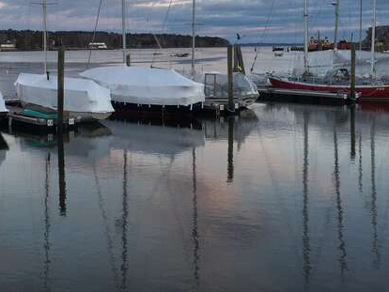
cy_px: 70
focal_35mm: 56
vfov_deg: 25.8
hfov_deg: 33.6
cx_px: 92
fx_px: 630
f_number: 2.2
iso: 25
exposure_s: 1/60
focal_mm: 4.15
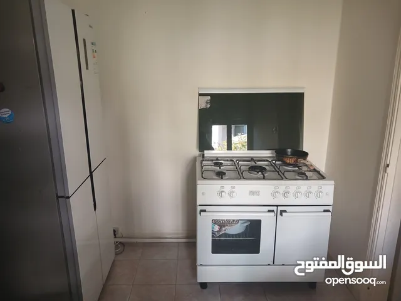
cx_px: 200
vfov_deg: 51.4
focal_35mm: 27
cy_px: 150
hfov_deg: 65.3
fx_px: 313
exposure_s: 1/50
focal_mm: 4
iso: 200
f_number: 1.8
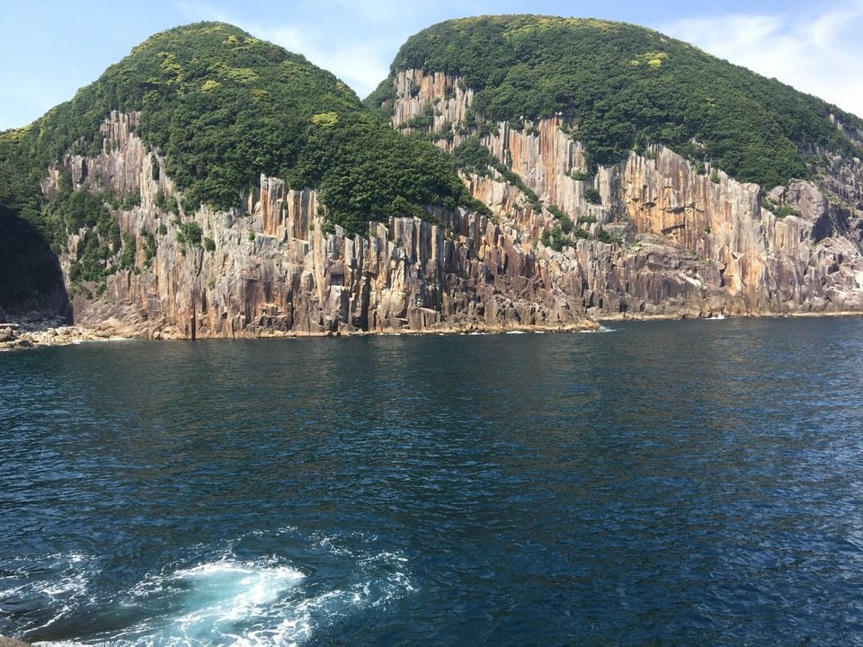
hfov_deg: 61.7
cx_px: 432
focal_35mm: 29
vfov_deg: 48.2
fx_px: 723
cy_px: 324
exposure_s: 1/842
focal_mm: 4.15
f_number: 2.2
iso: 32
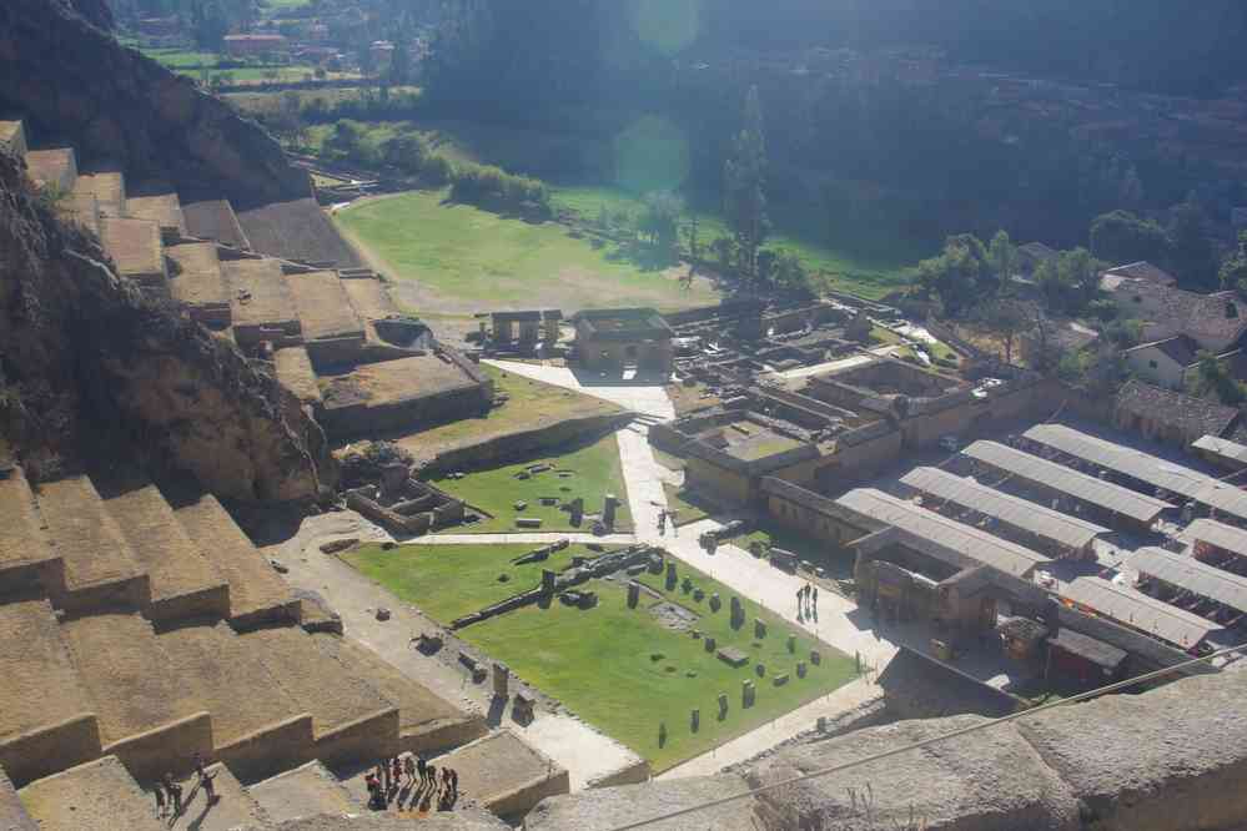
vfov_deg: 38.4
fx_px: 1195
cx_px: 624
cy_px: 416
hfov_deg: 55.1
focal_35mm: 34
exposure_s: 1/60
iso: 200
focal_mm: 23
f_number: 11
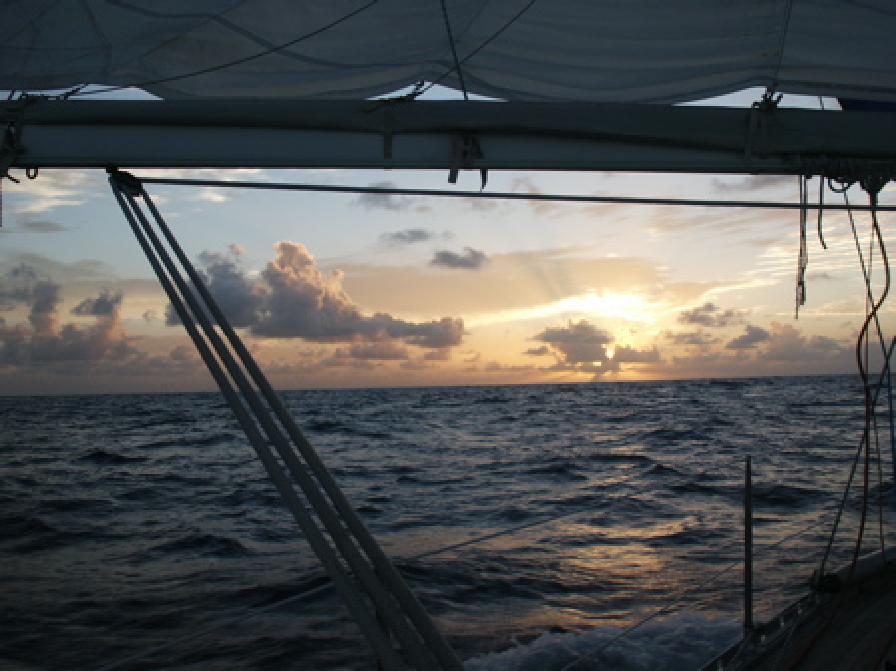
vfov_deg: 40.7
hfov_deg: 52.7
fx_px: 905
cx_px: 448
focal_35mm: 35
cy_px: 336
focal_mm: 7.18
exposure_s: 1/90
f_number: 6.7
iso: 64
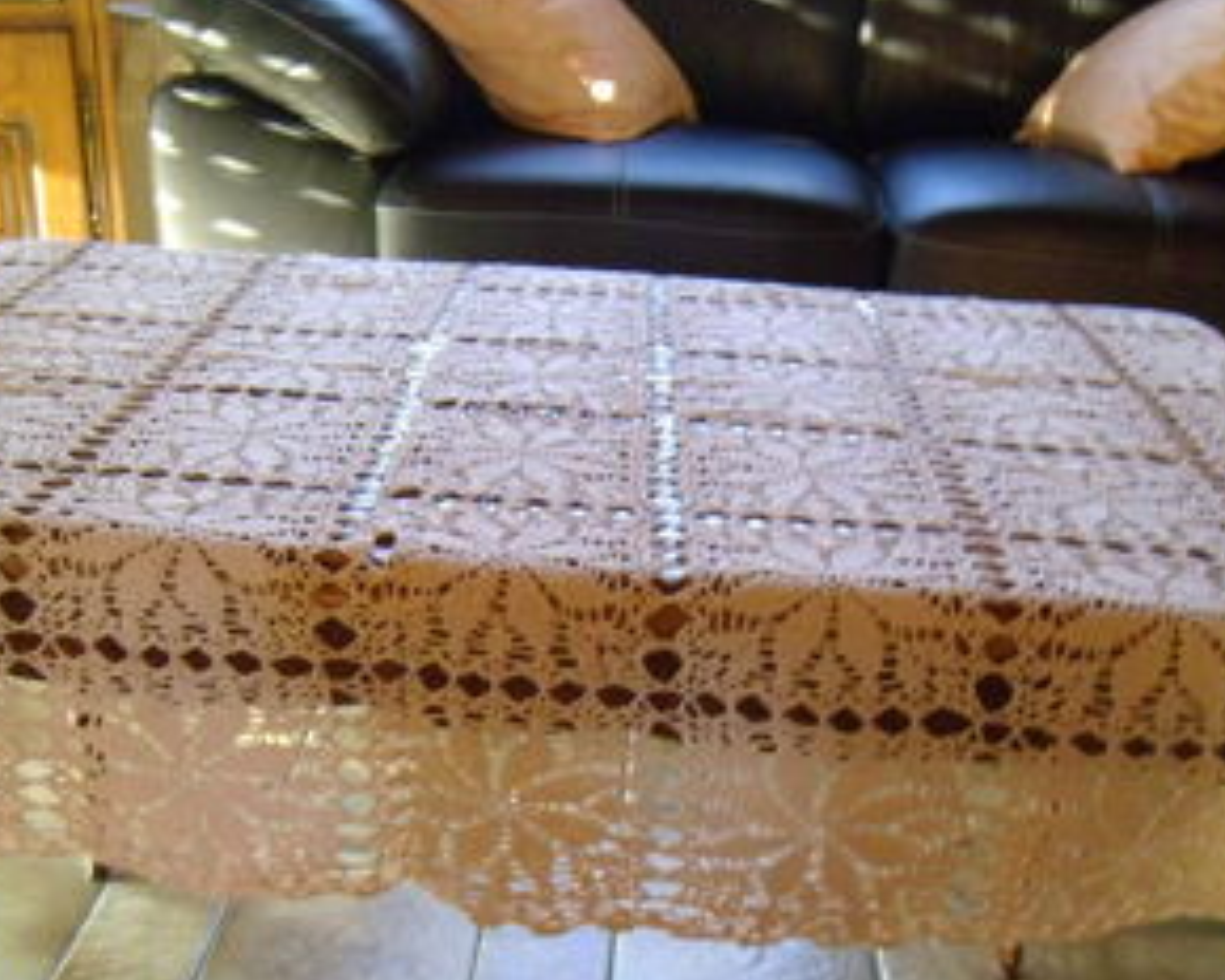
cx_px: 545
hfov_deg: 43.8
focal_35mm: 42
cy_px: 672
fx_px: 1523
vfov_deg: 35.2
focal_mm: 4.7
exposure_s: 1/13
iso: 400
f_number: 2.8
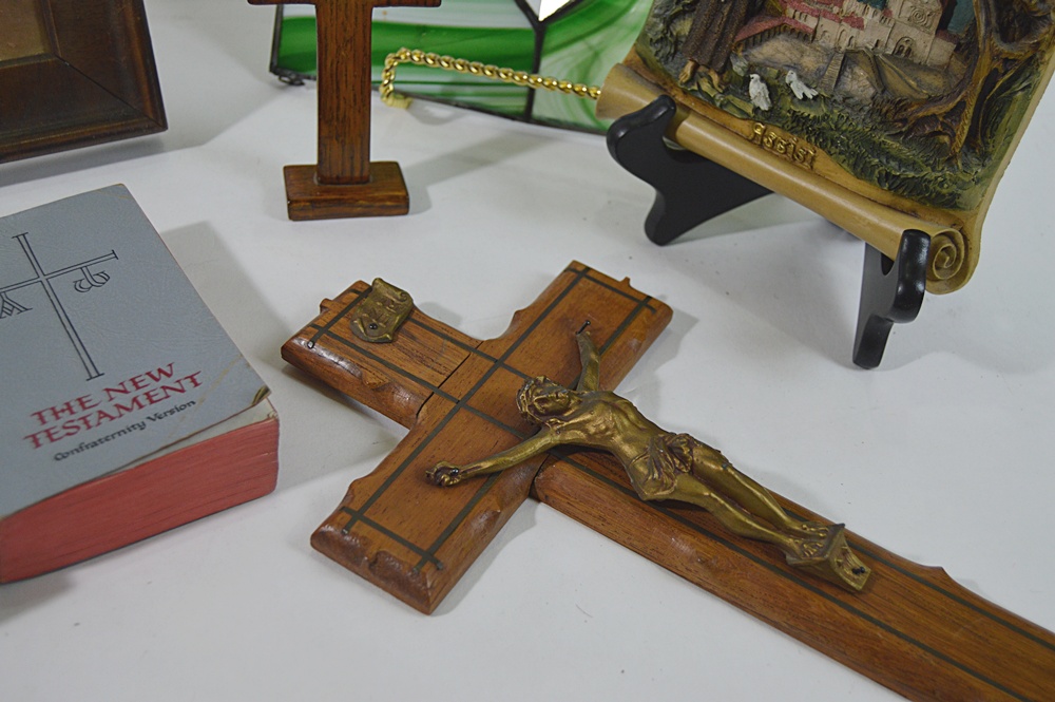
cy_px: 351
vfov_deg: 28.9
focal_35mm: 46
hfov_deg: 42.4
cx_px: 528
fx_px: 1362
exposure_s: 1/60
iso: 560
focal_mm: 31
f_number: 4.2
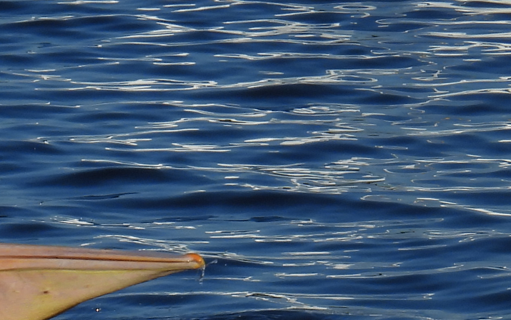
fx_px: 29696
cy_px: 334
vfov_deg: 0.6
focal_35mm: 2132
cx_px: -398
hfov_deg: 1.0
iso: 100
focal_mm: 98.1
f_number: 5
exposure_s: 1/1250
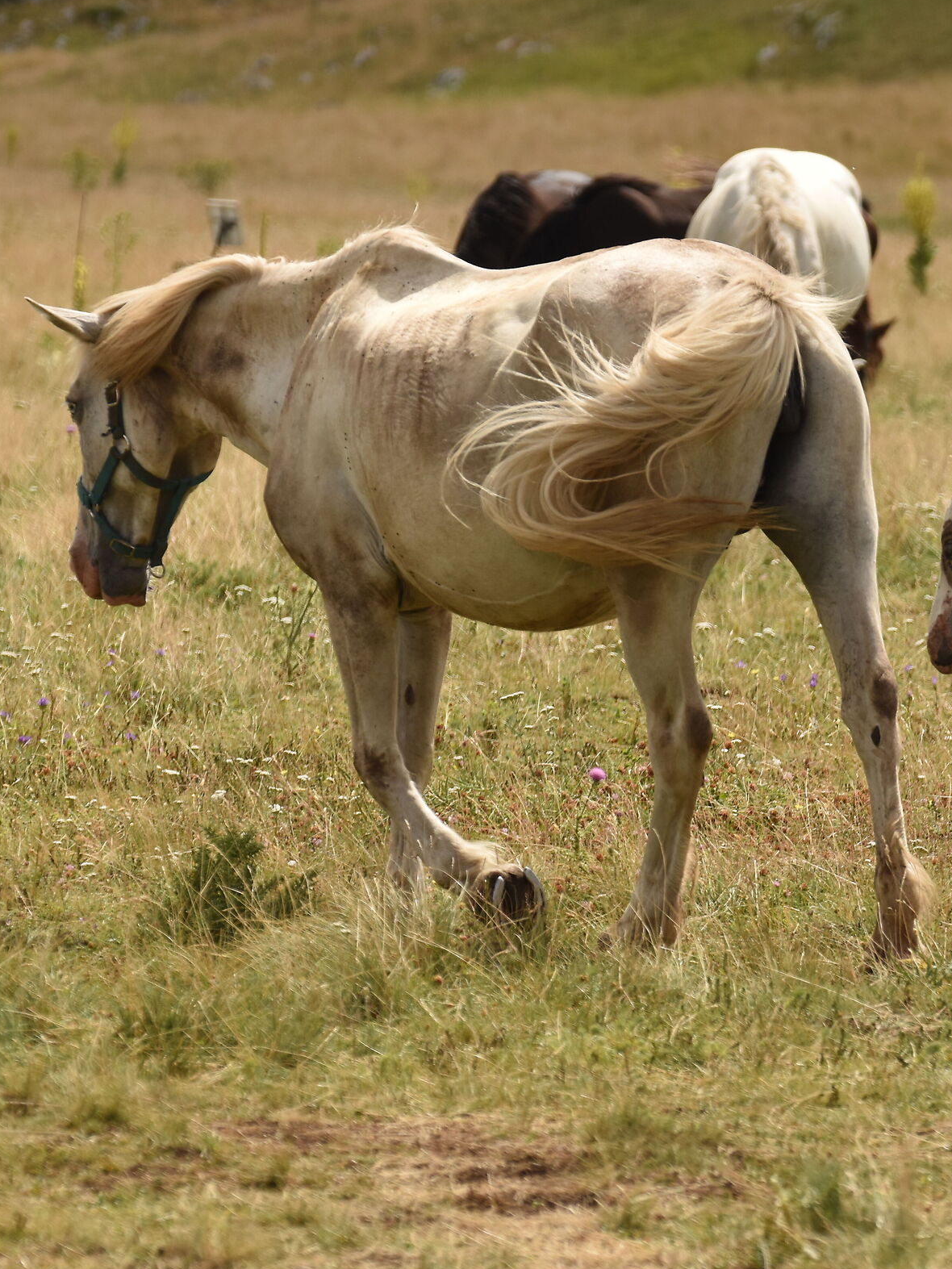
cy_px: 627
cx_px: 641
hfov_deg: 4.0
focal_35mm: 374
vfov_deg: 5.3
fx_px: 13712
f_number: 5.6
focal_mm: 170
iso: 400
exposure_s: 1/2000
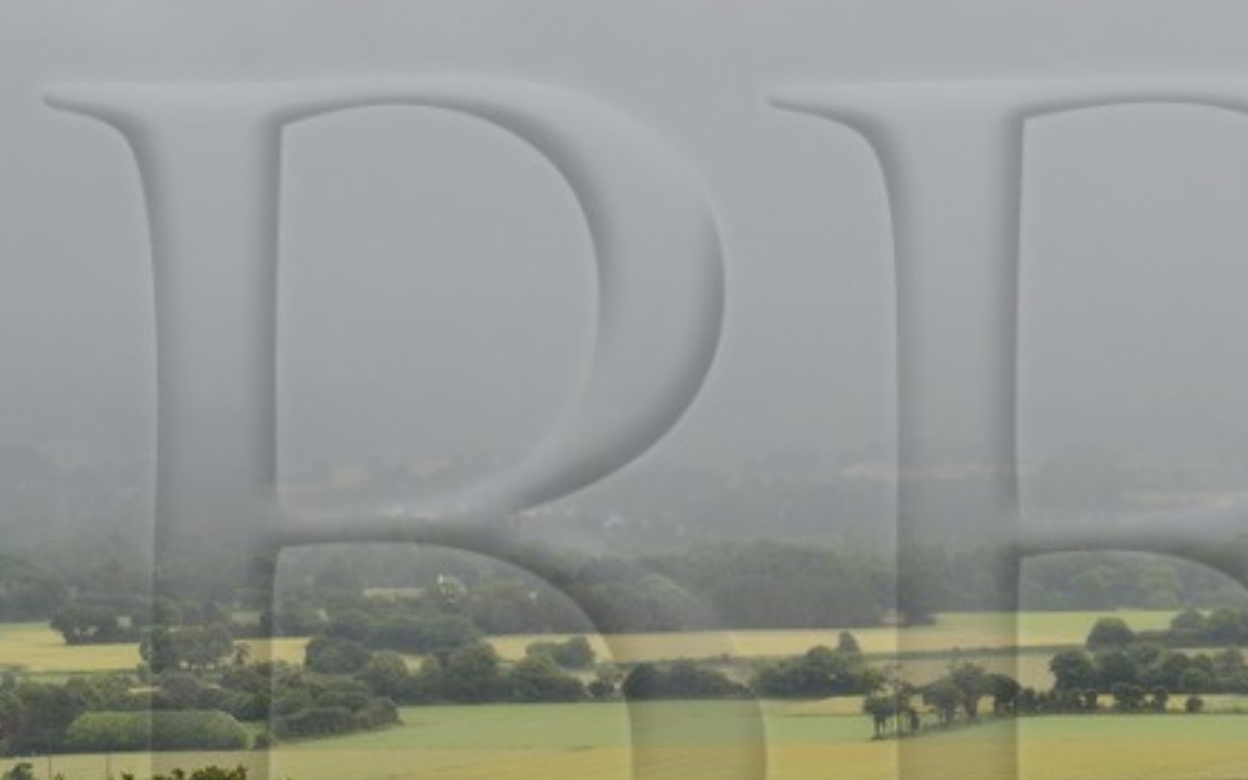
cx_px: 825
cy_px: 551
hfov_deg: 8.0
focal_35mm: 261
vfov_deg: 5.0
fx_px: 8876
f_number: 10
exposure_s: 1/400
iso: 400
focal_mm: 70
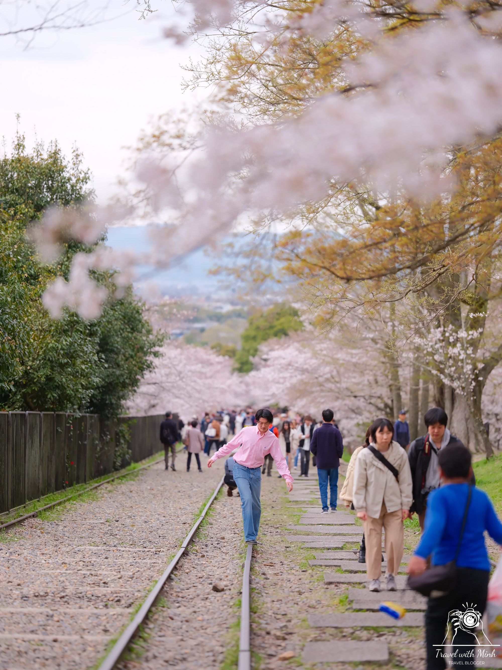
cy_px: 335
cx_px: 251
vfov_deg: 22.5
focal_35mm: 87
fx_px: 1682
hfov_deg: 17.0
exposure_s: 1/500
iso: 200
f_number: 2
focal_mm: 110
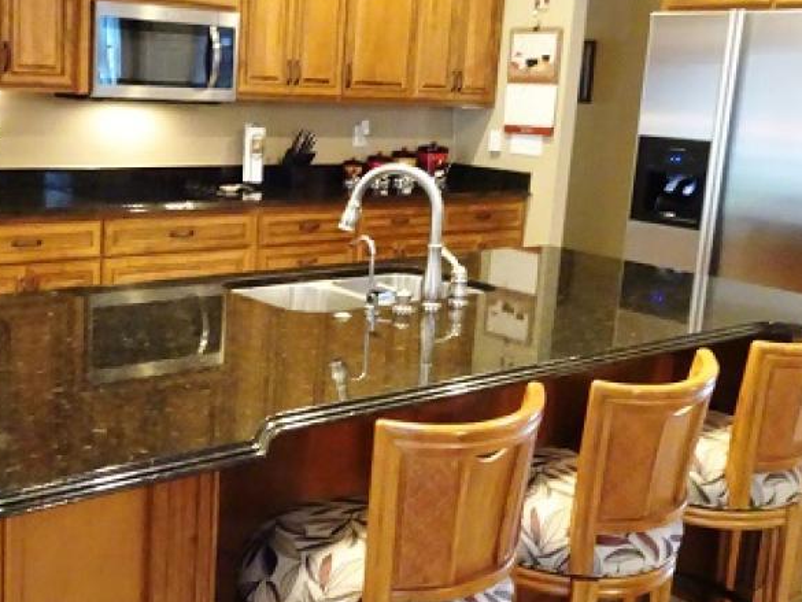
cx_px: 243
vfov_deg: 34.3
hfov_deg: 43.9
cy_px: 263
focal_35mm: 42
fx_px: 973
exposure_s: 1/30
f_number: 3.5
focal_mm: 4.1
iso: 2500
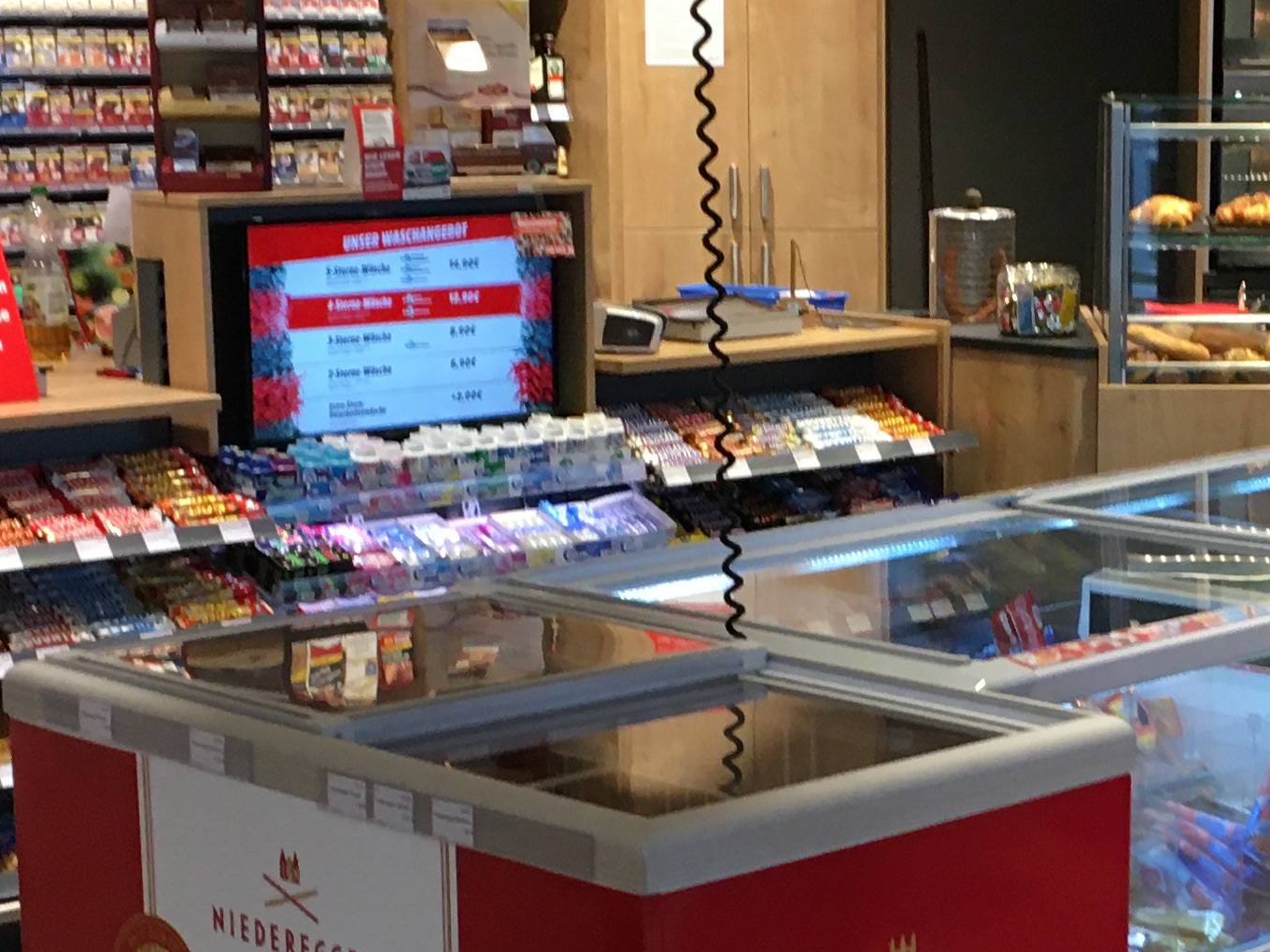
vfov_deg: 17.1
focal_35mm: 86
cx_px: 995
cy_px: 707
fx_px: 3155
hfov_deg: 22.5
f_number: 2.2
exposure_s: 1/33
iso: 50
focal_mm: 4.15
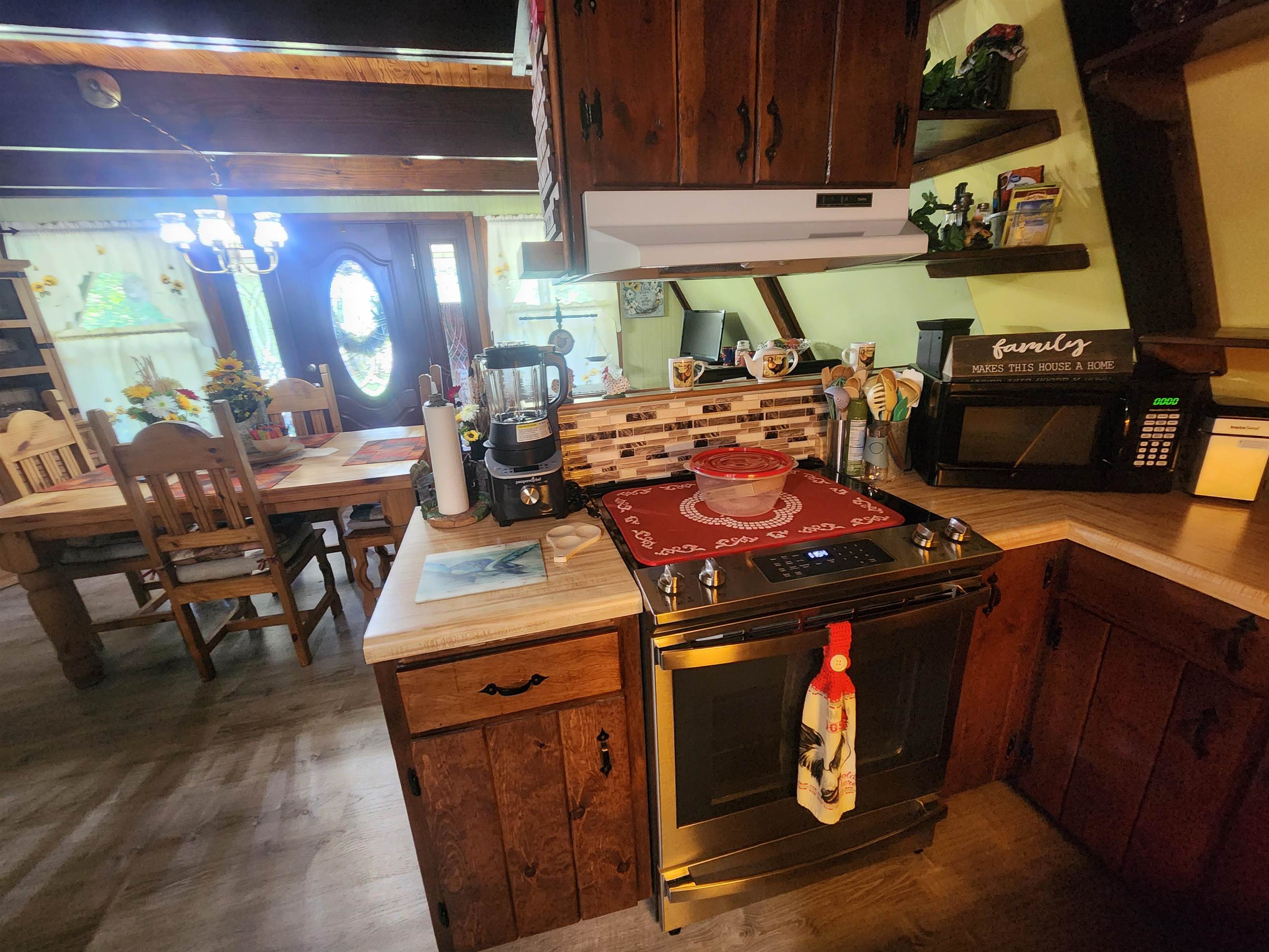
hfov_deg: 106.2
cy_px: 476
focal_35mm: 13
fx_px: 477
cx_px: 634
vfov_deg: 89.9
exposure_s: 1/24
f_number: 2.2
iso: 640
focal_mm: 2.2
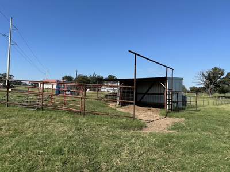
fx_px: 159
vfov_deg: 56.8
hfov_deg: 71.6
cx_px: 115
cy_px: 86
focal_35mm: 24
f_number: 1.78
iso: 80
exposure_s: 1/4348
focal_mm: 6.86
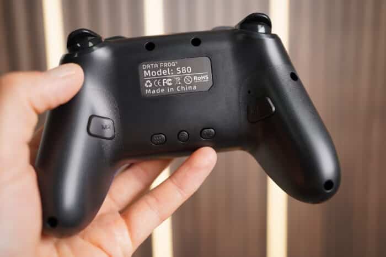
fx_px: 375
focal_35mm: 35
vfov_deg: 37.9
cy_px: 128
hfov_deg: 54.4
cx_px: 193
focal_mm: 35
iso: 100
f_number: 2.8
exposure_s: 1/100
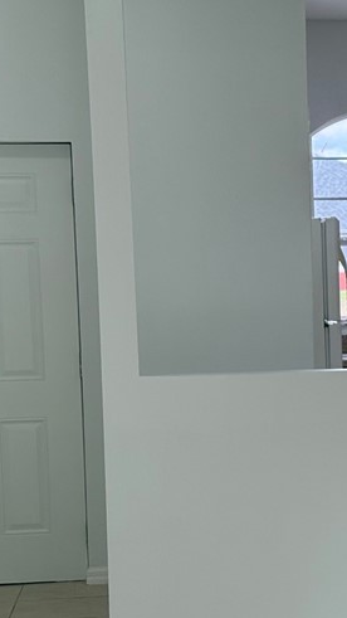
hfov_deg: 10.9
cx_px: 411
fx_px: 1784
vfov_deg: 19.6
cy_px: 423
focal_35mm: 109
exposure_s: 1/243
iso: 100
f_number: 1.78
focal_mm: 6.76
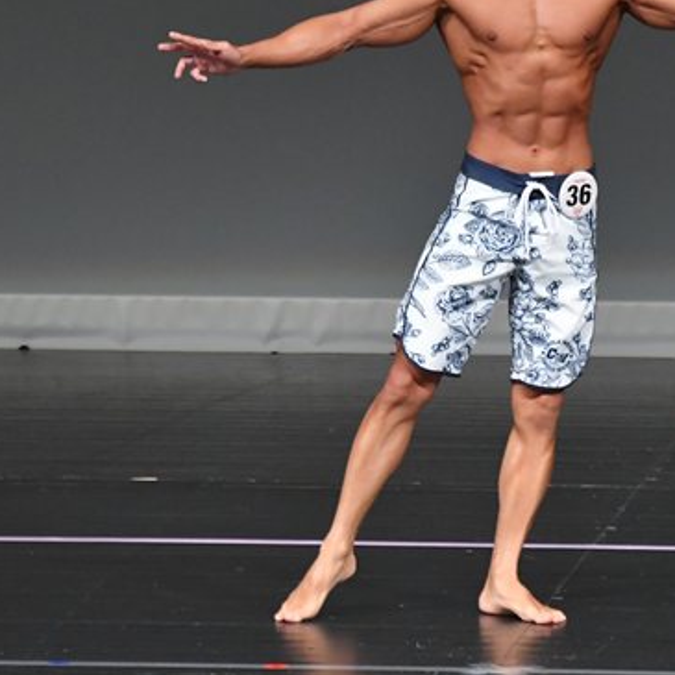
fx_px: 13744
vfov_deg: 2.8
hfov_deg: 2.8
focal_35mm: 623
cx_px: 469
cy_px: 237
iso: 4000
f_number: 5.6
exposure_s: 1/400
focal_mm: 230
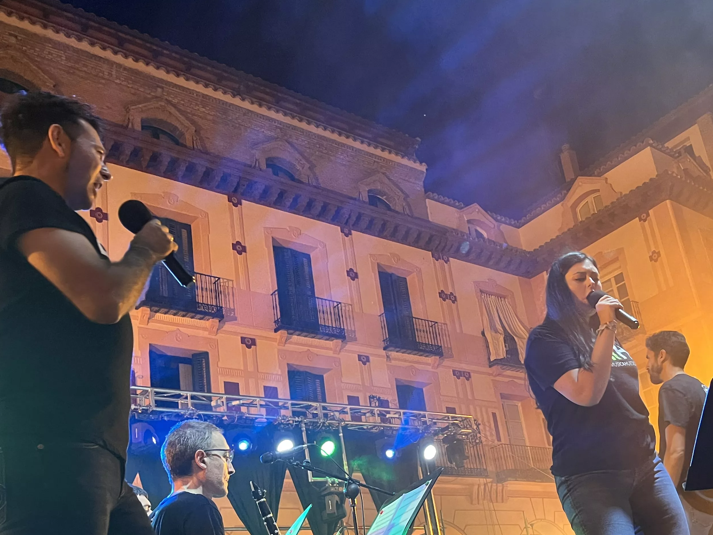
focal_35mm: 42
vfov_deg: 34.1
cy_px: 353
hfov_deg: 44.5
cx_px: 442
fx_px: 865
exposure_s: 1/50
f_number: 1.6
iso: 400
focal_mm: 5.1
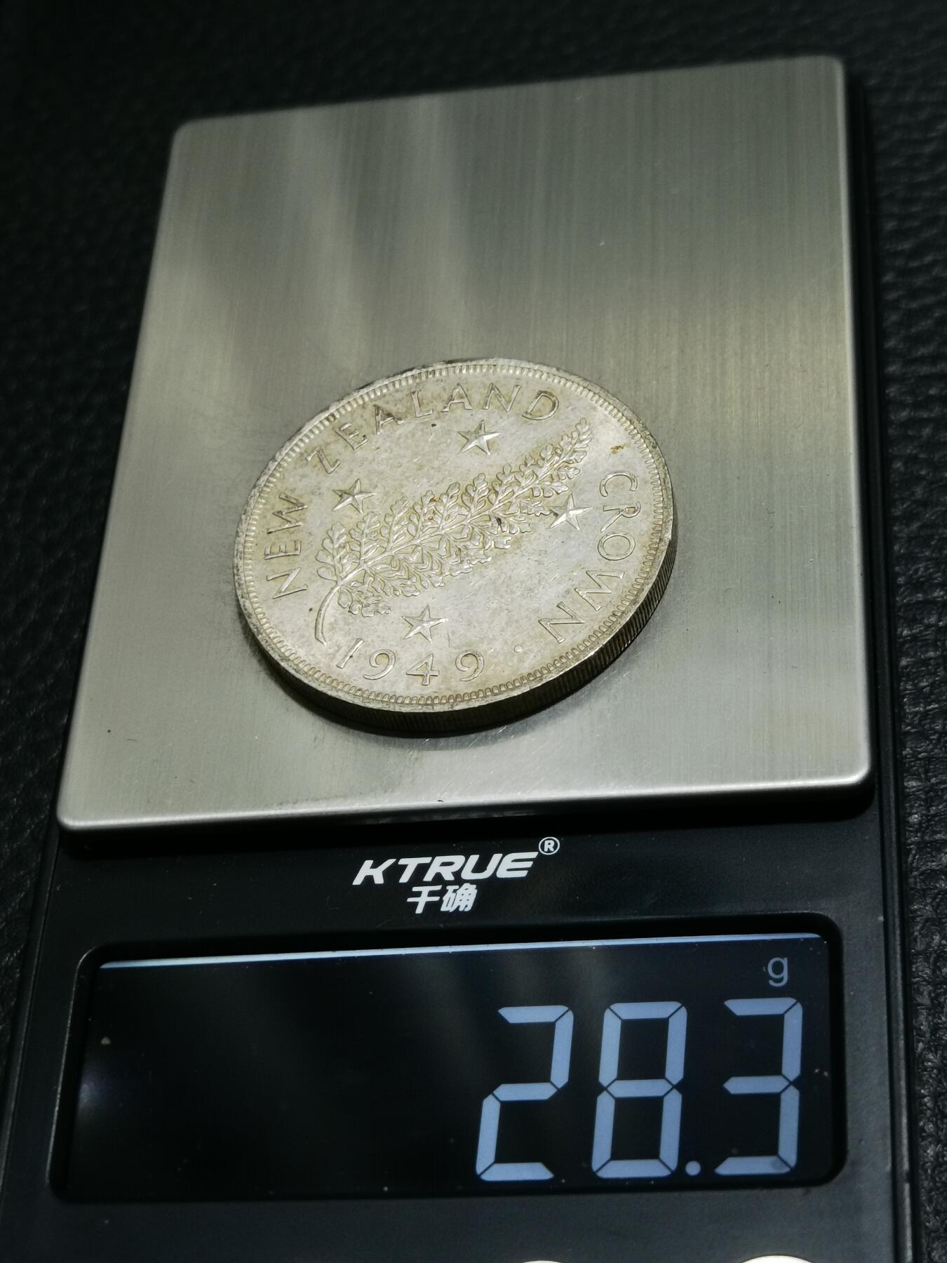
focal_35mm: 66
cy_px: 632
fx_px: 2407
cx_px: 474
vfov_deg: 29.4
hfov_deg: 22.3
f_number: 1.9
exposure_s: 1/100
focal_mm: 6.67
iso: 125
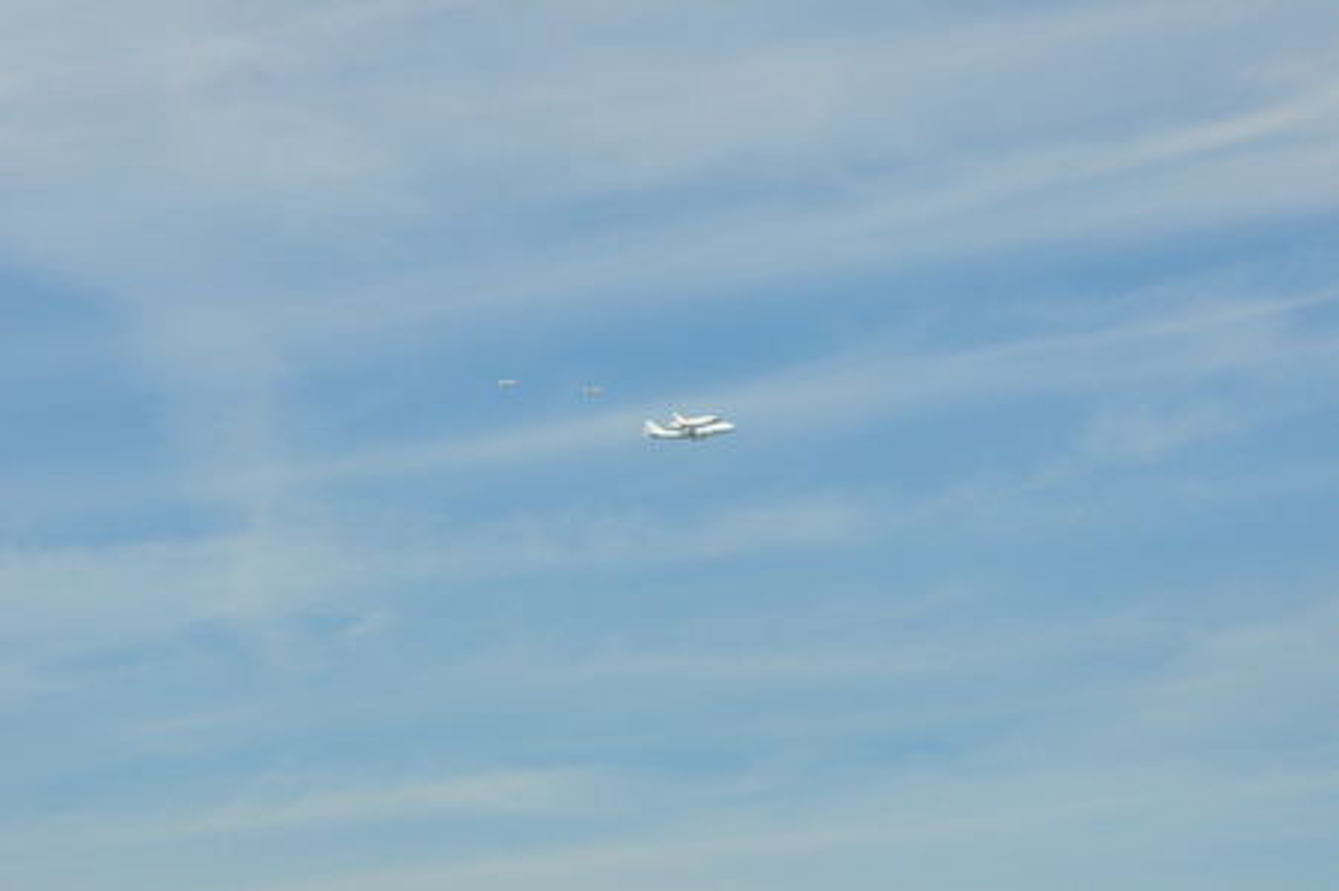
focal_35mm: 147
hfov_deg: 14.0
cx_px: 670
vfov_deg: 9.3
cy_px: 446
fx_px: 5463
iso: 1600
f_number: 18
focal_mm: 98
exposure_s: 1/1250
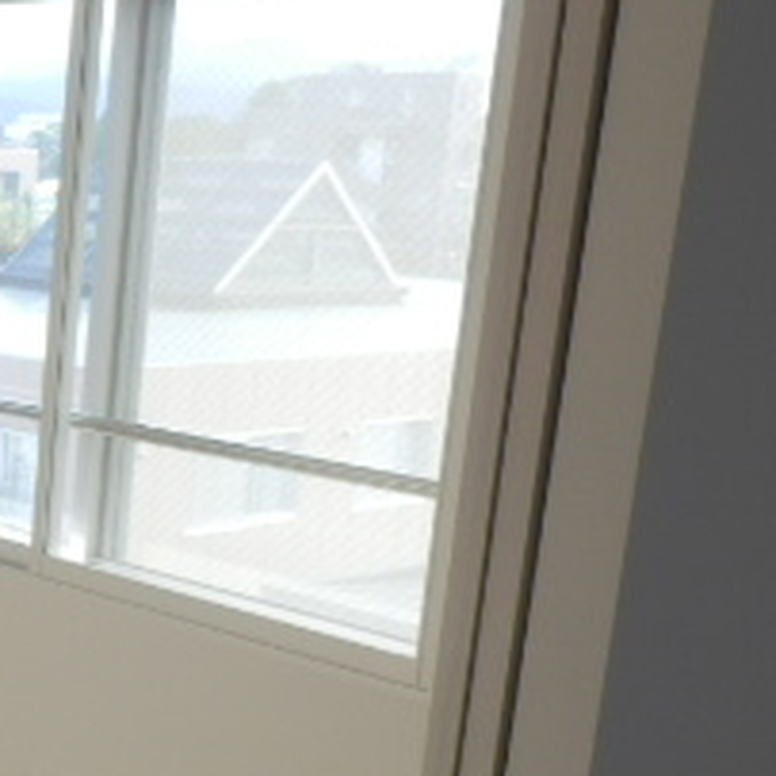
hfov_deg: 21.2
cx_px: -424
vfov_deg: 25.6
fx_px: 1699
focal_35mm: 67
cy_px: 528
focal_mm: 4.2
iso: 80
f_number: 3
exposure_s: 1/60
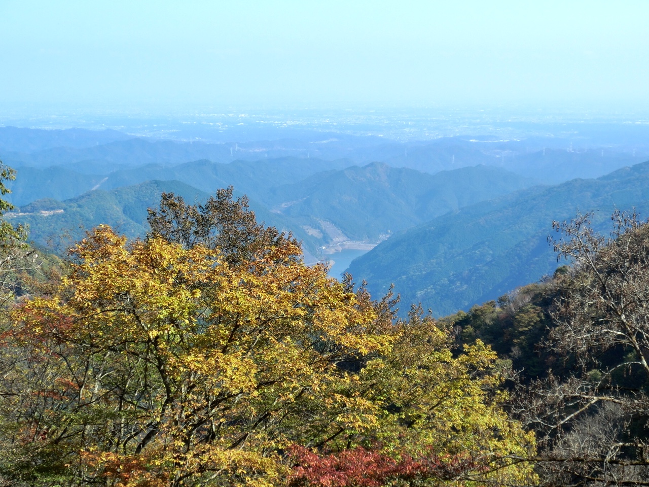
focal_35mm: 59
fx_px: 1106
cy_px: 244
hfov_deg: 32.7
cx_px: 324
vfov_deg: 24.8
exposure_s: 1/500
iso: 100
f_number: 3.8
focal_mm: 10.5
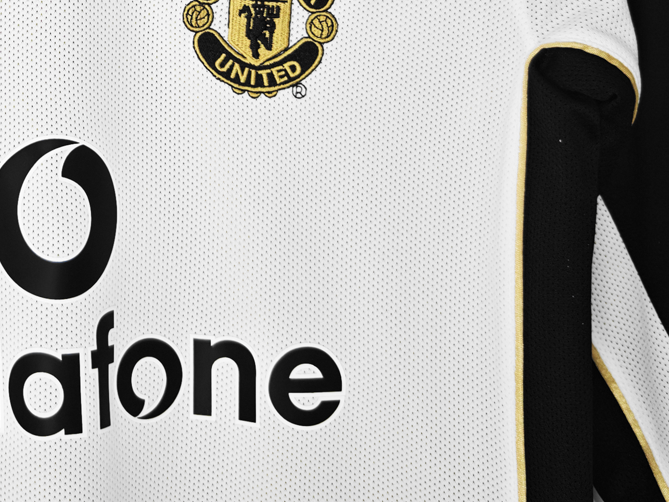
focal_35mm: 65
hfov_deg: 28.6
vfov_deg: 21.1
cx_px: 55
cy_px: -94
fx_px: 1256
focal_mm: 8.67
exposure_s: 1/100
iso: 85
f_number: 1.75
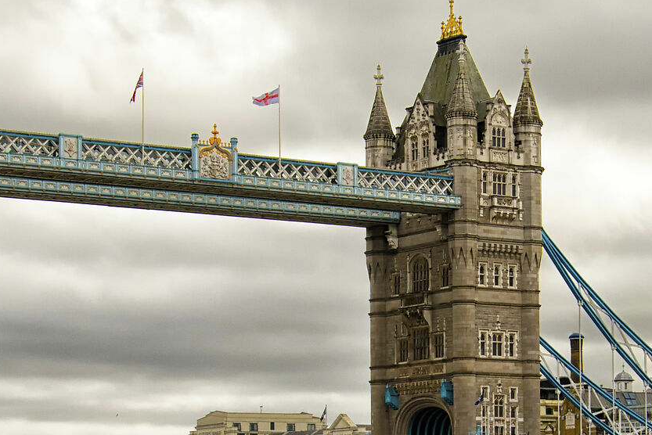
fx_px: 2192
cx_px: 429
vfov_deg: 11.3
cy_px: 411
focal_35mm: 121
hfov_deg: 16.9
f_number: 5.6
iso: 640
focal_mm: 42
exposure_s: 1/4000
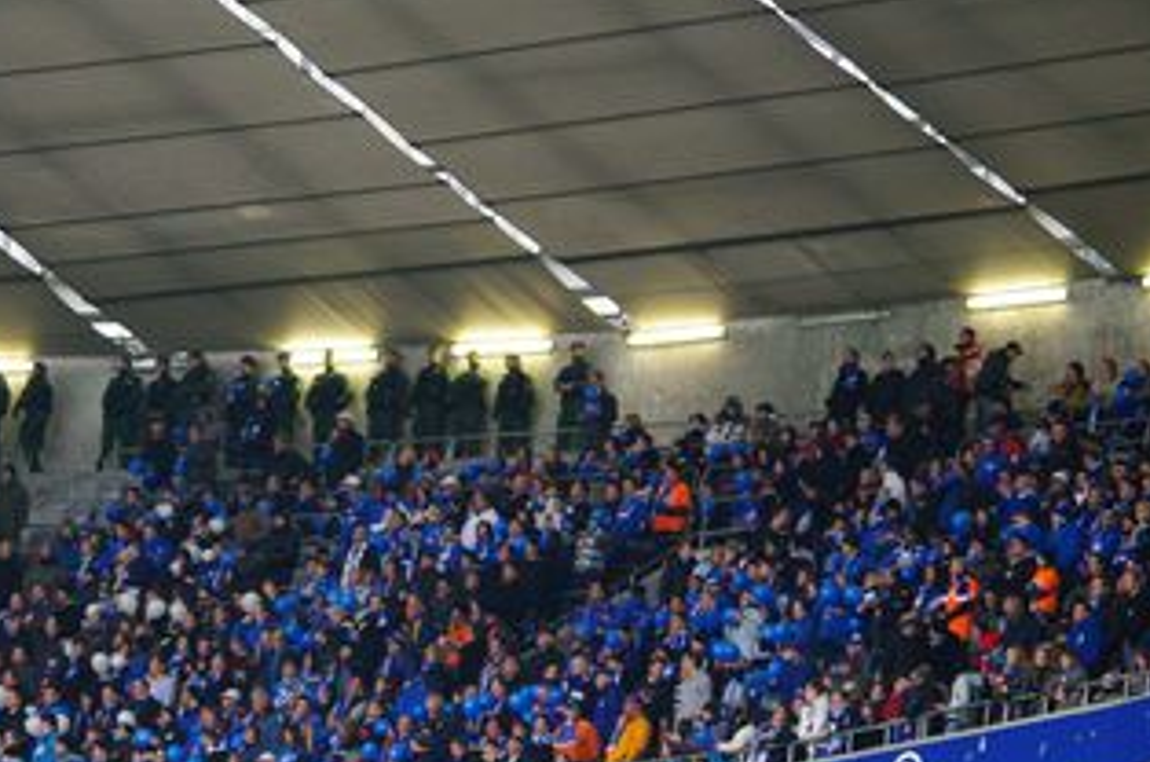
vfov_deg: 4.8
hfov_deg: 7.2
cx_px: 410
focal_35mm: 286
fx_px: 9115
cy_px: 608
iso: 1600
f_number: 4.5
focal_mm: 105
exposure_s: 1/125
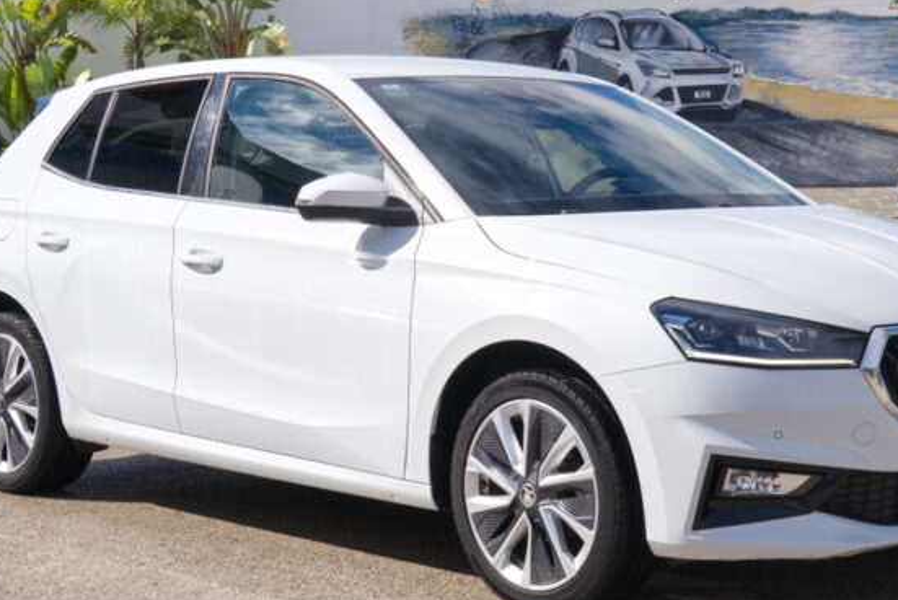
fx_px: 1947
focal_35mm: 78
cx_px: 523
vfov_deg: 17.5
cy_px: 315
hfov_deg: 25.9
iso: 160
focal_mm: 28
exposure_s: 1/200
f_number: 10
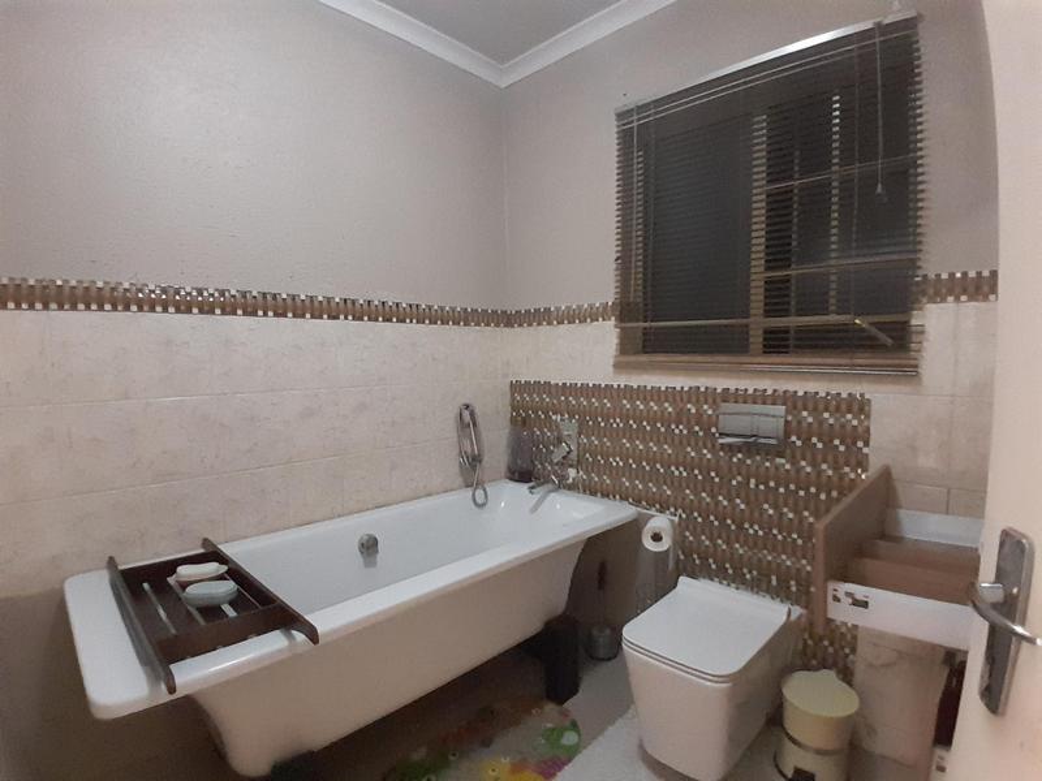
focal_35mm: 17
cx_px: 521
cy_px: 390
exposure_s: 1/20
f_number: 2.2
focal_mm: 1.46
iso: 800
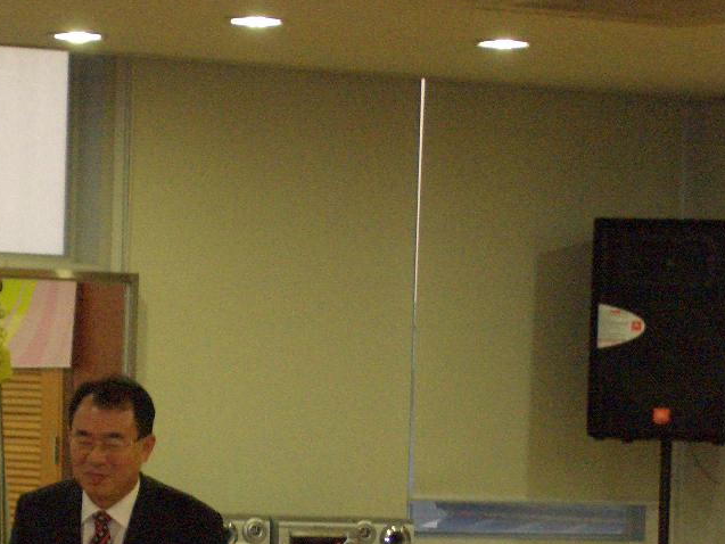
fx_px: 4420
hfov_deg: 9.3
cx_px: 1
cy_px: 519
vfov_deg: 7.0
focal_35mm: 211
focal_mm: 17.4
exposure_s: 1/60
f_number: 4.8
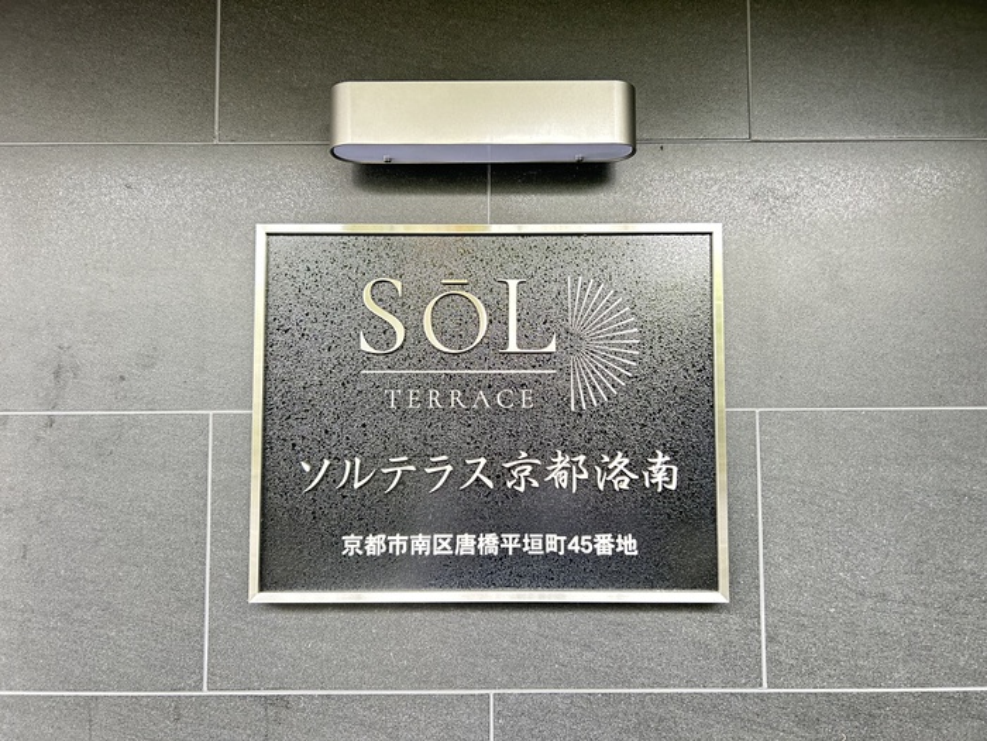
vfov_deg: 53.1
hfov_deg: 67.3
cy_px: 370
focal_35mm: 26
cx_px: 494
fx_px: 741
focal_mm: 5.7
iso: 200
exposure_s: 1/60
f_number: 1.5
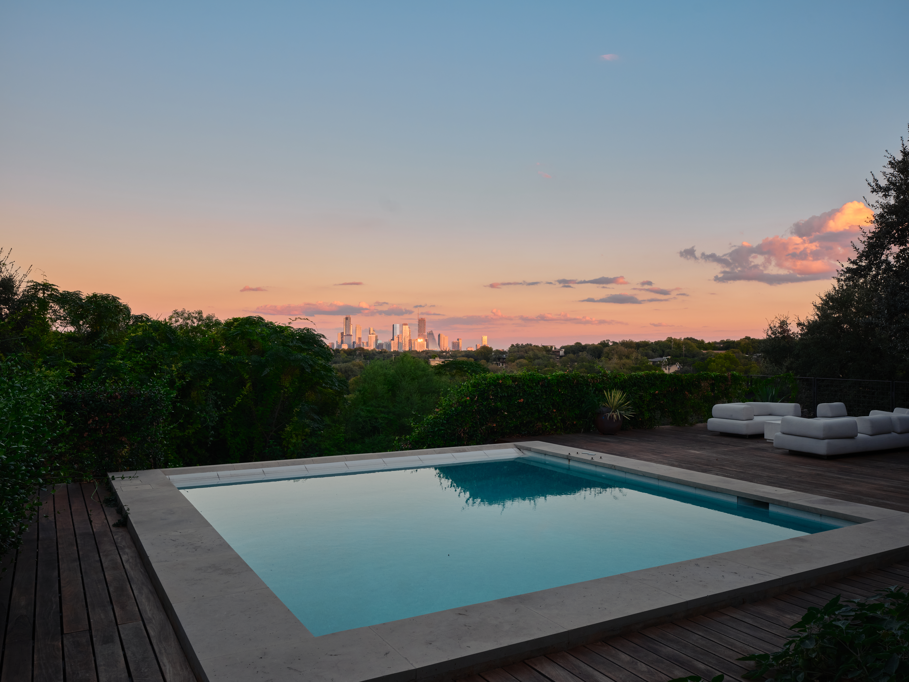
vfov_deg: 53.1
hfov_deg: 67.3
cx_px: 454
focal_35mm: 26
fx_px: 683
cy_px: 341
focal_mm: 33.1
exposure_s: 1/40
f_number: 13
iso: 400
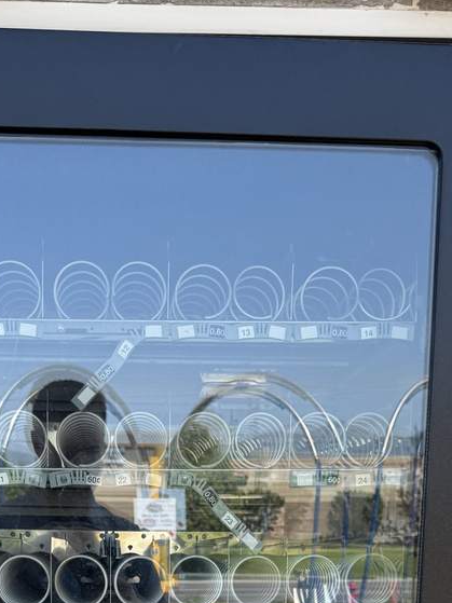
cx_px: 193
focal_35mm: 66
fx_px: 1150
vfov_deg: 25.3
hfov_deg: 22.2
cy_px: 787
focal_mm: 6.76
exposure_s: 1/747
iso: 80
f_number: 1.78
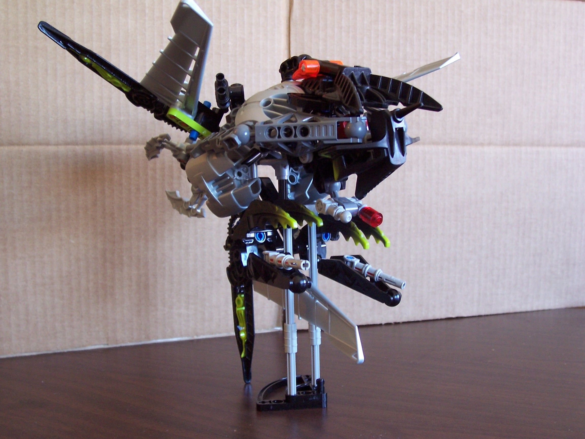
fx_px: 710
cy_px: 220
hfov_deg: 44.8
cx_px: 292
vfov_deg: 34.3
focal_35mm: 42
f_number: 3
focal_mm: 7
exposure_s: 1/15
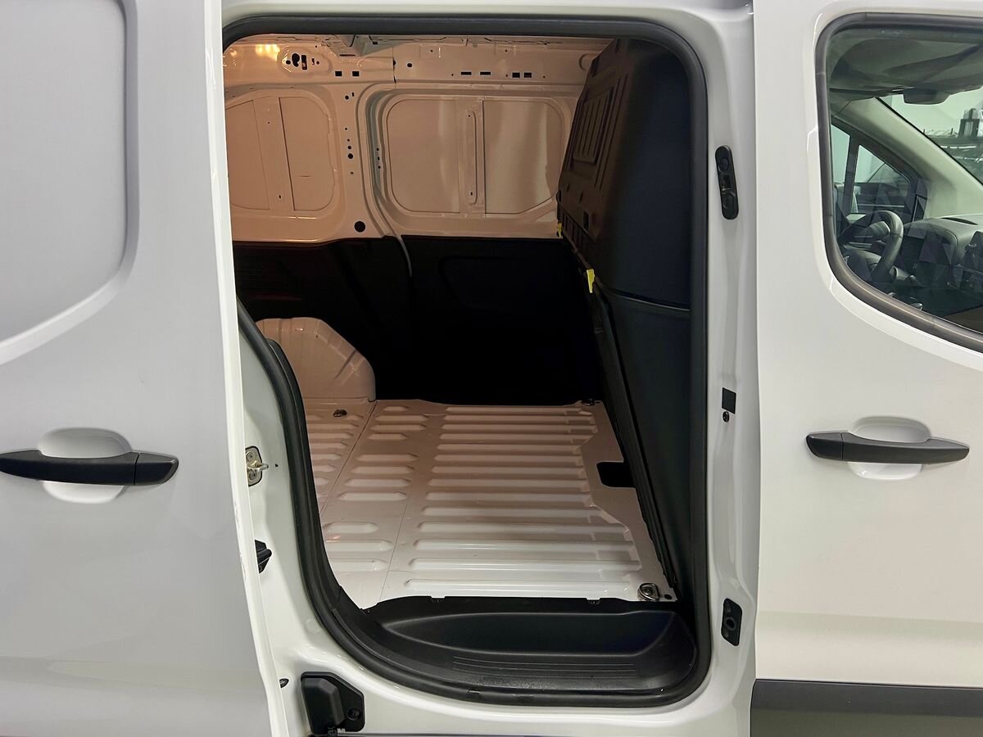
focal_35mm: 26
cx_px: 492
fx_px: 738
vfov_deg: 53.1
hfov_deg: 67.3
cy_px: 368
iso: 160
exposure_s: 1/50
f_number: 1.5
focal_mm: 5.7
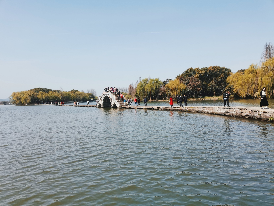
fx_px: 206
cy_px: 103
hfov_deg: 67.3
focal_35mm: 26
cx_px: 137
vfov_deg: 53.1
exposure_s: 1/1667
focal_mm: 4.75
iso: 50
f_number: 2.4
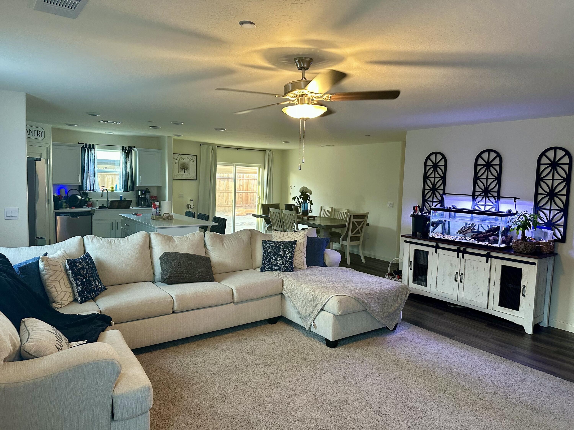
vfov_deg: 56.8
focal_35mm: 24
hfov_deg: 71.6
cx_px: 287
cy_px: 215
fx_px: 398
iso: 250
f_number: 1.78
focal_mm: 6.86
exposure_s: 1/60
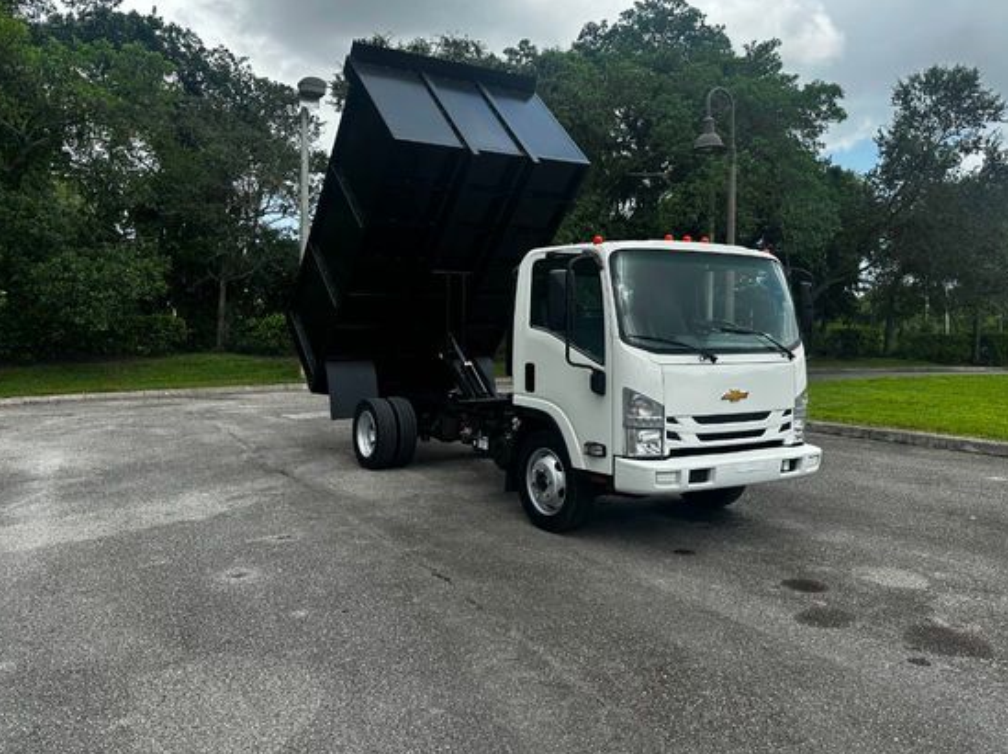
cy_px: 345
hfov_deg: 63.5
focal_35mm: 28
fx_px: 815
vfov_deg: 49.6
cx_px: 518
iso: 80
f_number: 1.78
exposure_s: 1/2110
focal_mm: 6.86
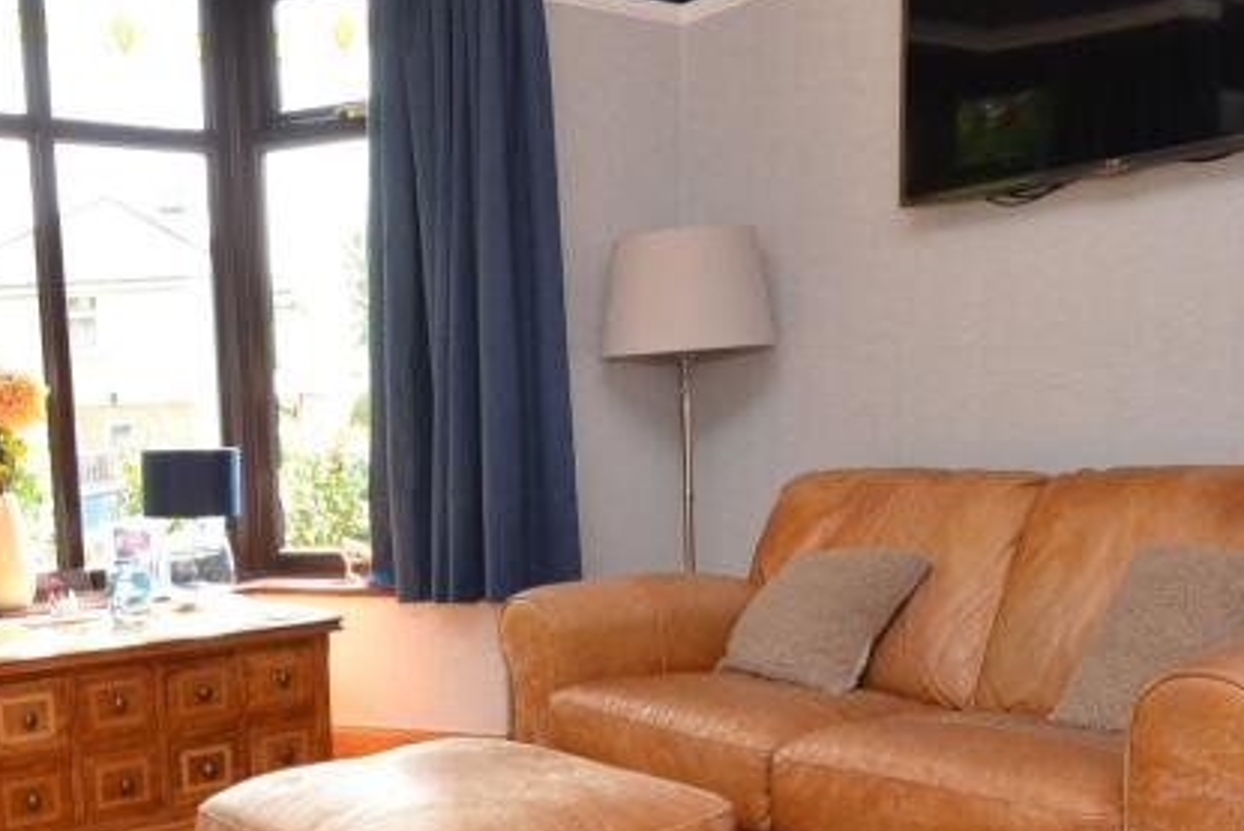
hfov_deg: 50.4
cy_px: 626
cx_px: 363
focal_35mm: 37
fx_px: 1279
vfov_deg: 35.2
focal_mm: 10
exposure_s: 1/100
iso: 400
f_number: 4.5
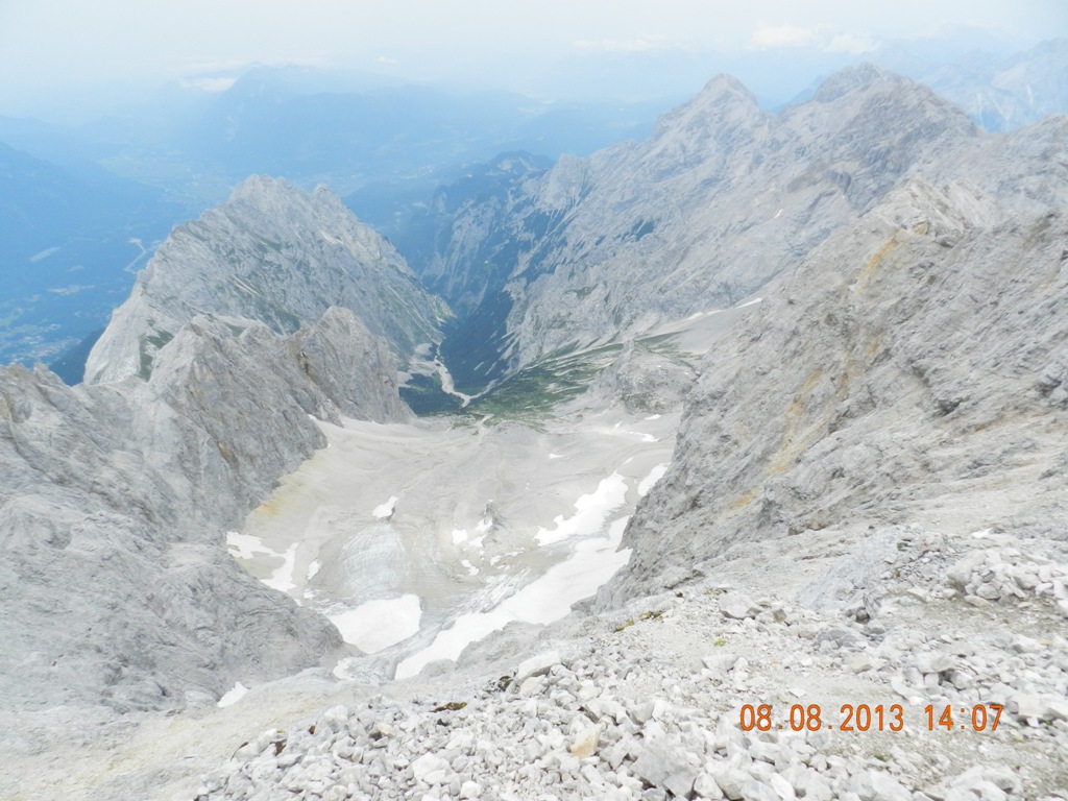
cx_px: 534
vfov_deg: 58.9
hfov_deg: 73.9
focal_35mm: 23
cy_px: 400
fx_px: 710
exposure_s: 1/800
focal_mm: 4
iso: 160
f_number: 4
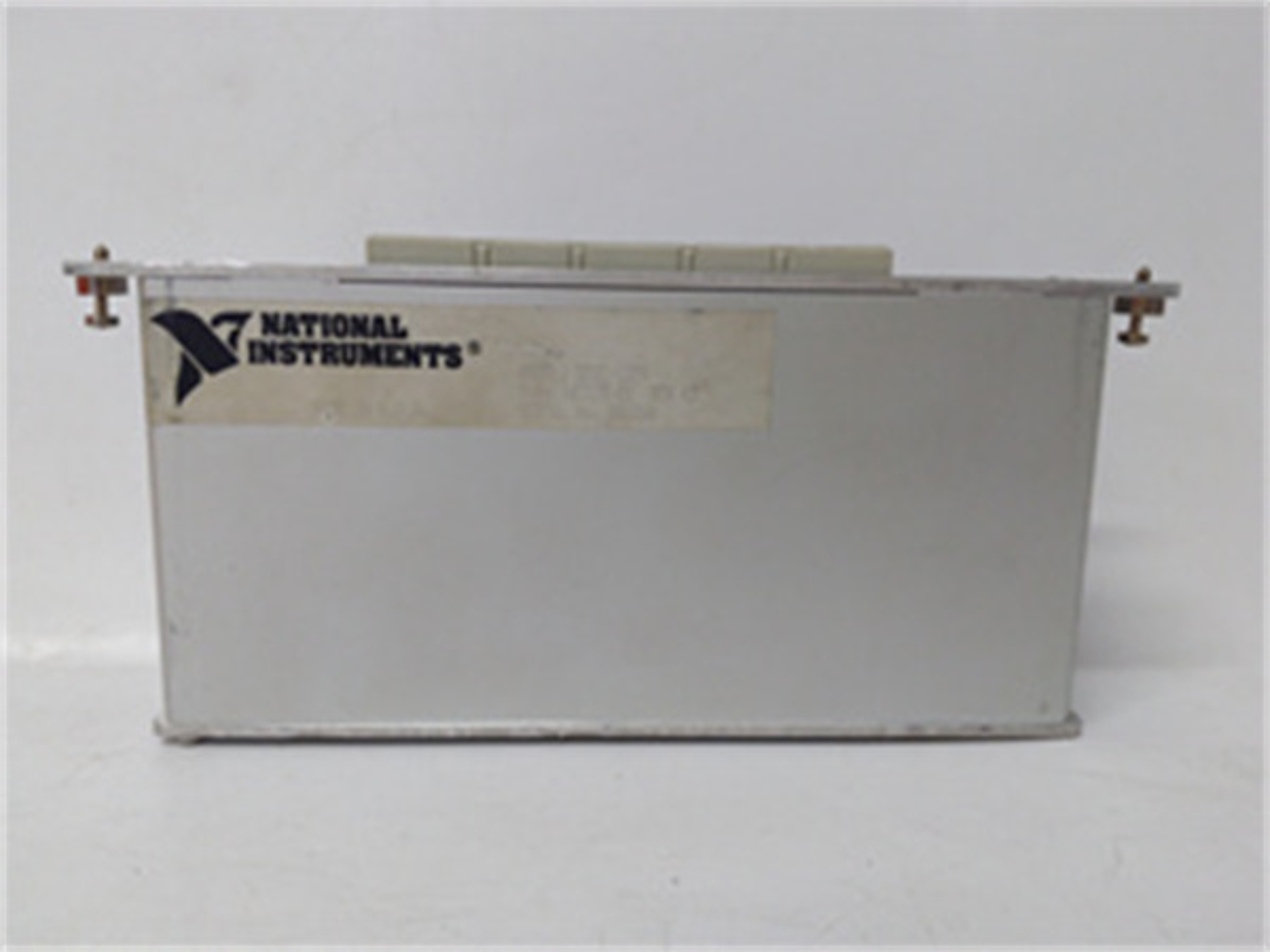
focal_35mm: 27
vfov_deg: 51.4
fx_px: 991
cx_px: 635
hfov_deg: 65.3
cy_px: 476
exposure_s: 1/33
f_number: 2
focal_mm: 3.79
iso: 177
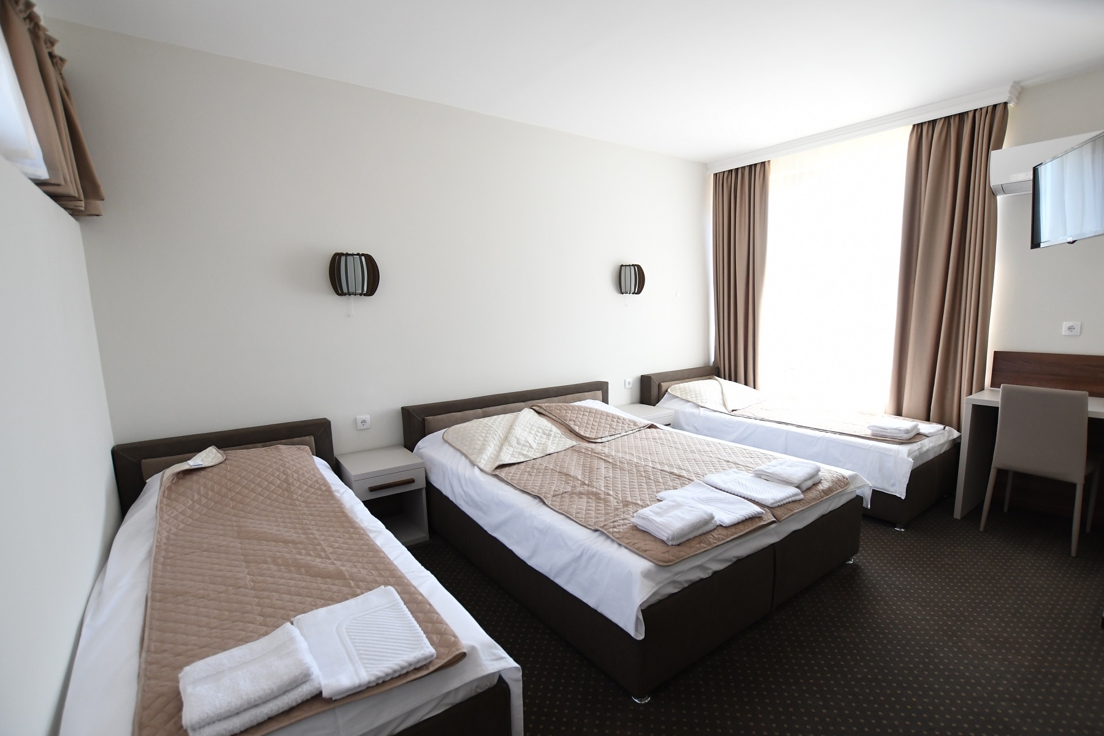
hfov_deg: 96.7
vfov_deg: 73.7
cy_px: 387
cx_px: 577
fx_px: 491
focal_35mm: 16
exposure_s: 1/200
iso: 1000
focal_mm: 10
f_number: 4
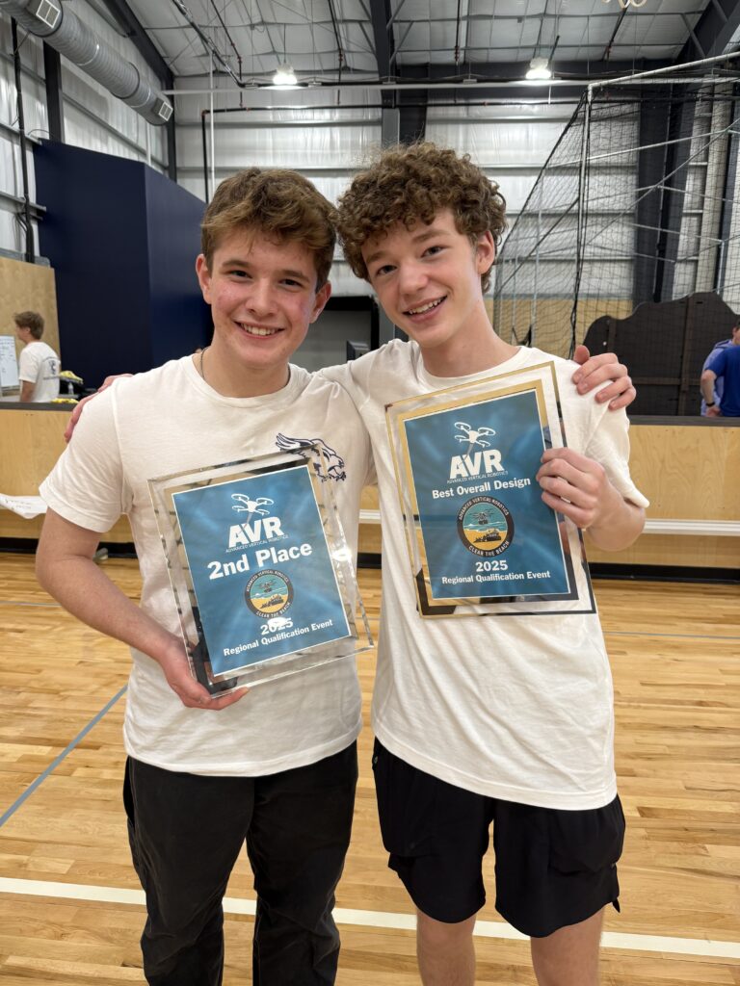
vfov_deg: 71.6
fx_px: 684
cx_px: 370
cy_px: 493
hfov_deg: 56.8
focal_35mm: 24
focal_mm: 6.76
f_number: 1.78
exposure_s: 1/60
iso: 160
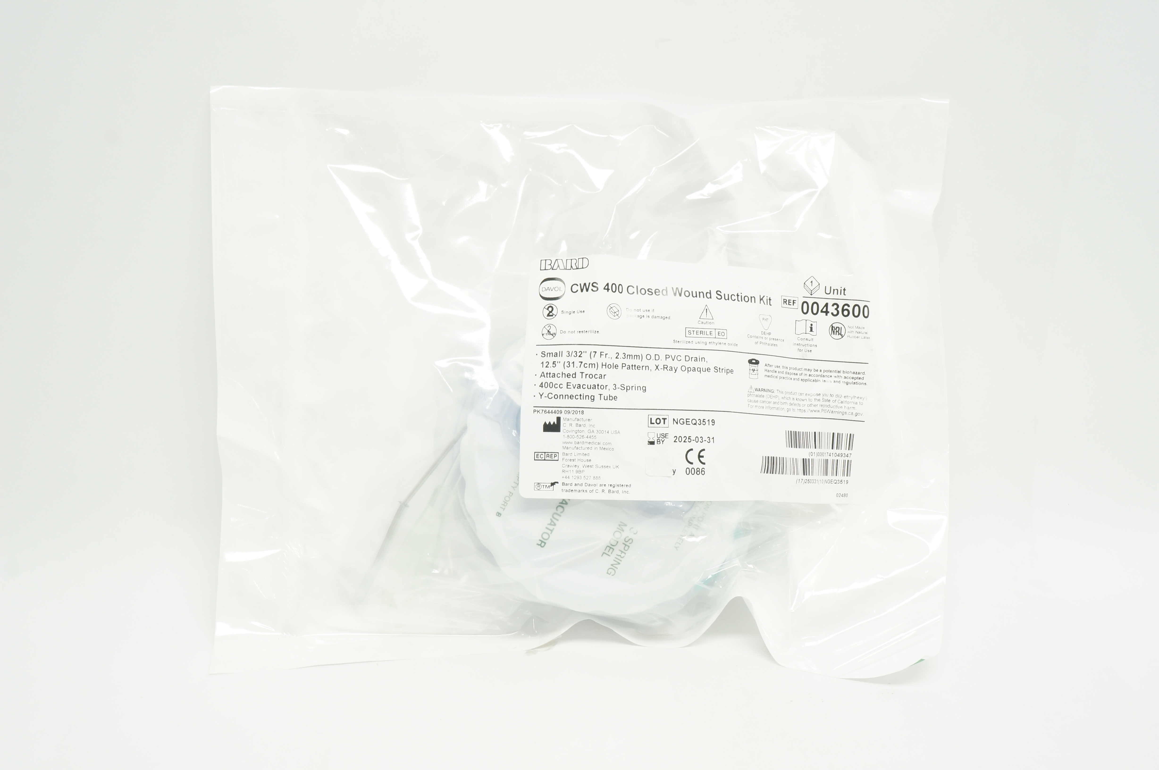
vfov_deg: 35.4
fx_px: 1206
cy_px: 385
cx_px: 580
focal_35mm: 38
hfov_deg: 51.3
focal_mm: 25
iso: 400
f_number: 11
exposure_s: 1/15
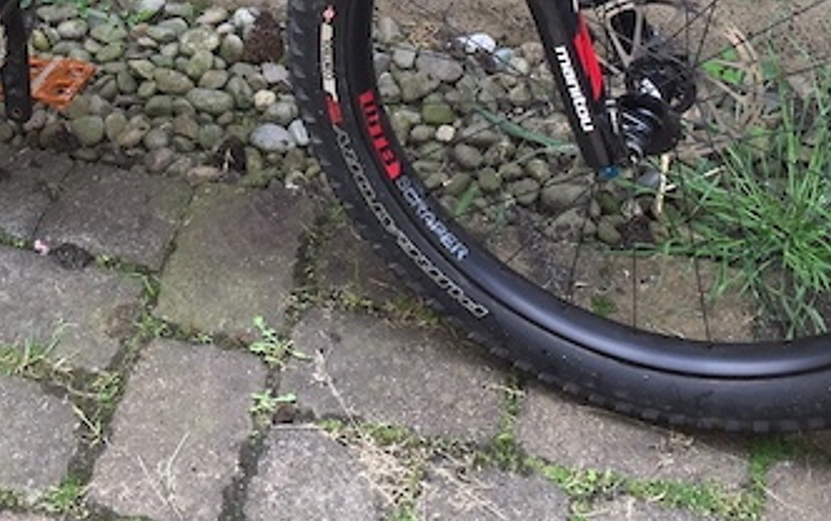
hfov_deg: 27.4
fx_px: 1677
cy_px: -115
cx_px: 198
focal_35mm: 74
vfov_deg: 16.8
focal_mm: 4.15
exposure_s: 1/227
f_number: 2.2
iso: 32
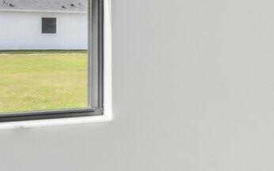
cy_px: 59
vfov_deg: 15.5
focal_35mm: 84
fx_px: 627
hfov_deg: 16.8
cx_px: 580
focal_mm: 14
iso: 400
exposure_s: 1/50
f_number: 8
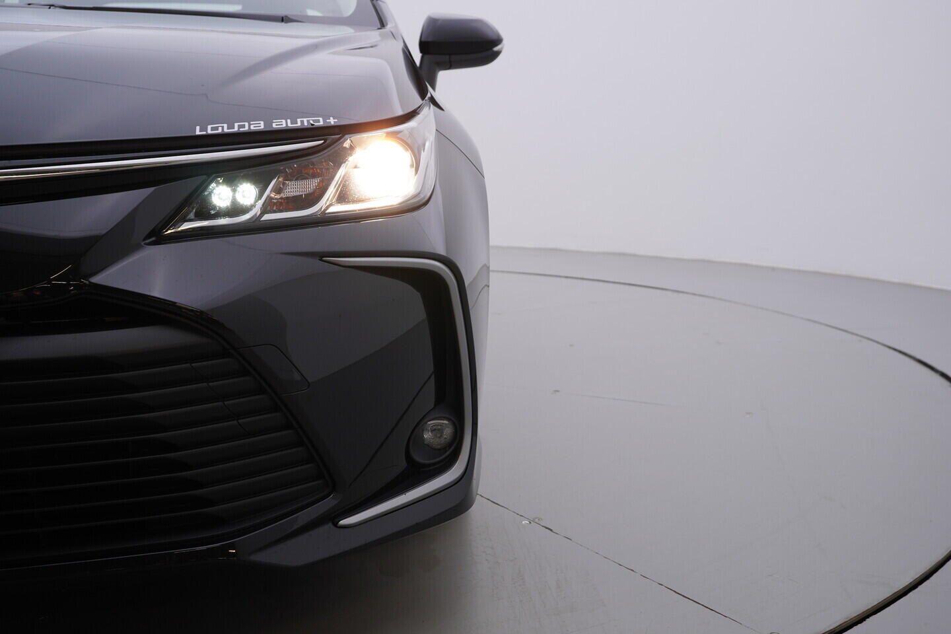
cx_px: 476
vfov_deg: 36.9
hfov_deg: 53.1
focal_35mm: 36
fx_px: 951
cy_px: 317
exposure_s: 1/100
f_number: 4.5
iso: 125
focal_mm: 24
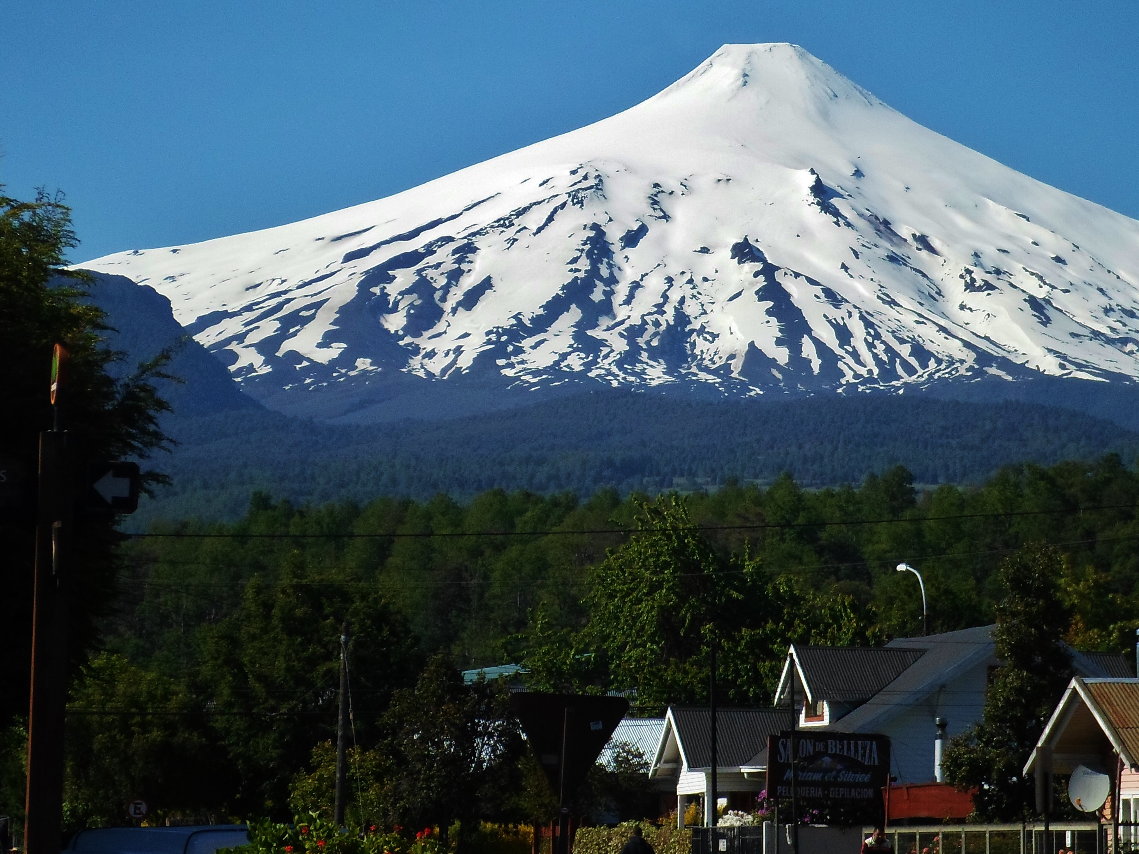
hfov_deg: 12.1
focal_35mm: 163
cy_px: 323
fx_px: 5363
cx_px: 695
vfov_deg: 9.1
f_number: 5.7
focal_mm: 19.8
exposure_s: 1/750
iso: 80
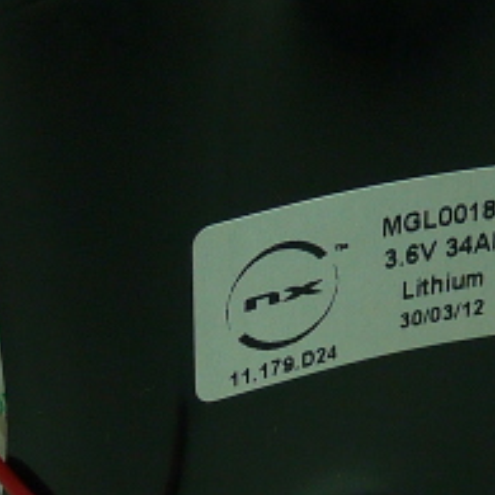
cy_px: 302
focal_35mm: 139
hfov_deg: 12.6
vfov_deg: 12.6
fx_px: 2249
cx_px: 264
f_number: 2.8
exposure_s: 1/80
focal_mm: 4.8
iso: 100
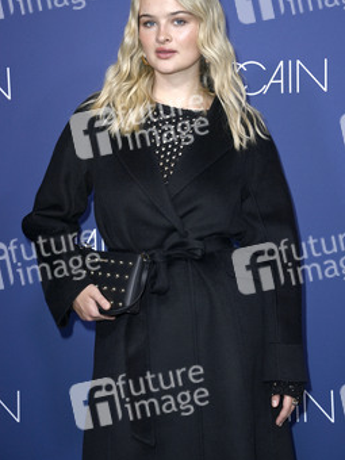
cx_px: 179
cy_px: 195
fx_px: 1276
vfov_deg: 20.4
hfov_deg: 15.4
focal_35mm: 96
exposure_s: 1/250
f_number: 5.6
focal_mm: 85
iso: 640
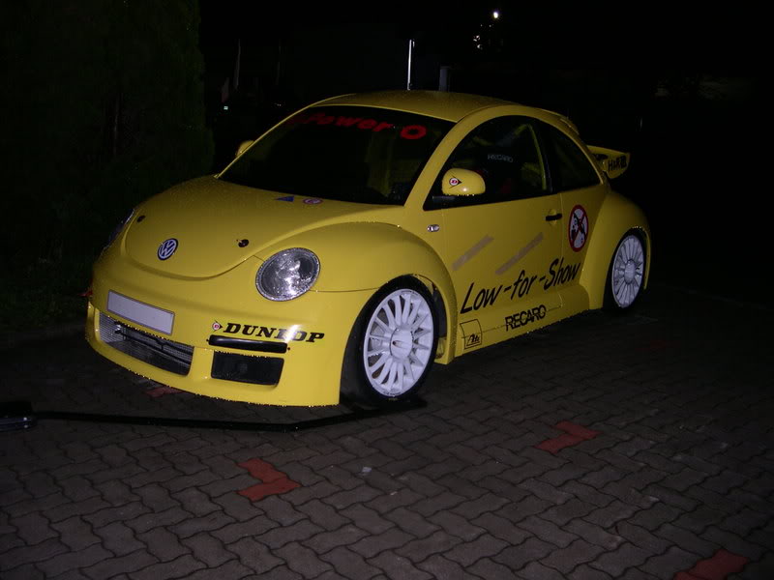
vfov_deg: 37.7
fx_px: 850
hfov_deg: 49.0
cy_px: 290
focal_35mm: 38
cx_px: 387
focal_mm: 8
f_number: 2.8
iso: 180
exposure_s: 1/60
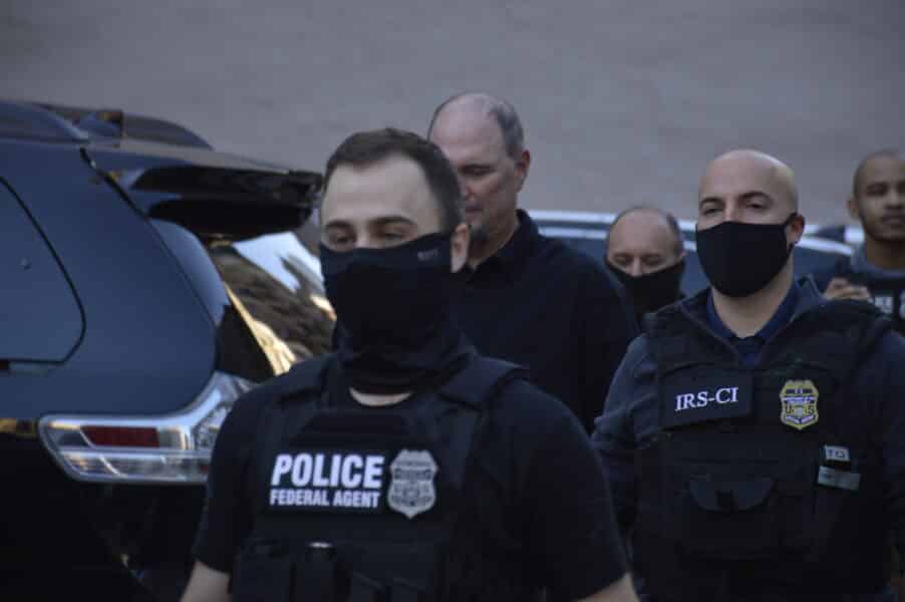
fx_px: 5275
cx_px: 452
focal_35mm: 210
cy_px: 301
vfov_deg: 6.5
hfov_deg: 9.8
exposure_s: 1/100
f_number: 5.6
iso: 200
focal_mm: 140
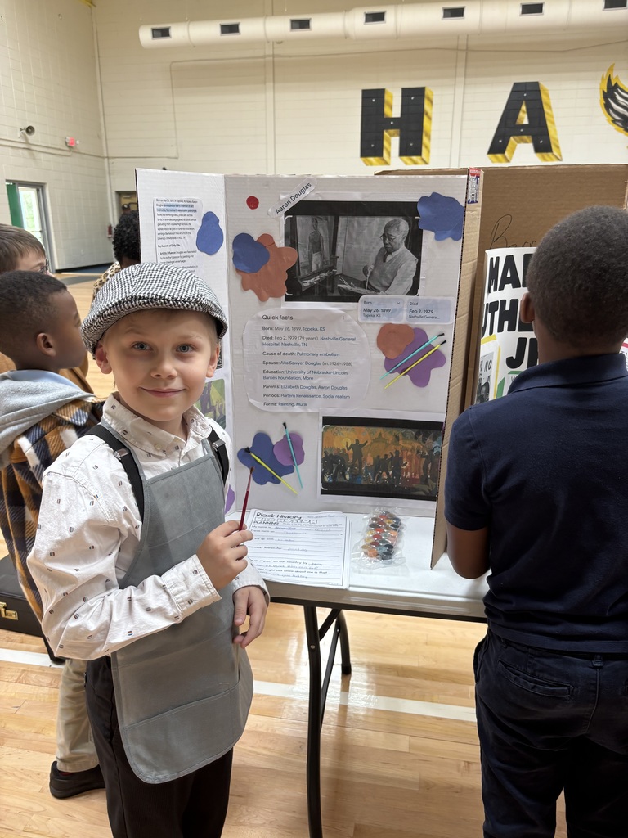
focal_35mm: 26
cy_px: 419
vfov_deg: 67.3
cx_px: 314
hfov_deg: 53.1
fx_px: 629
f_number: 1.6
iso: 80
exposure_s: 1/60
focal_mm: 5.96
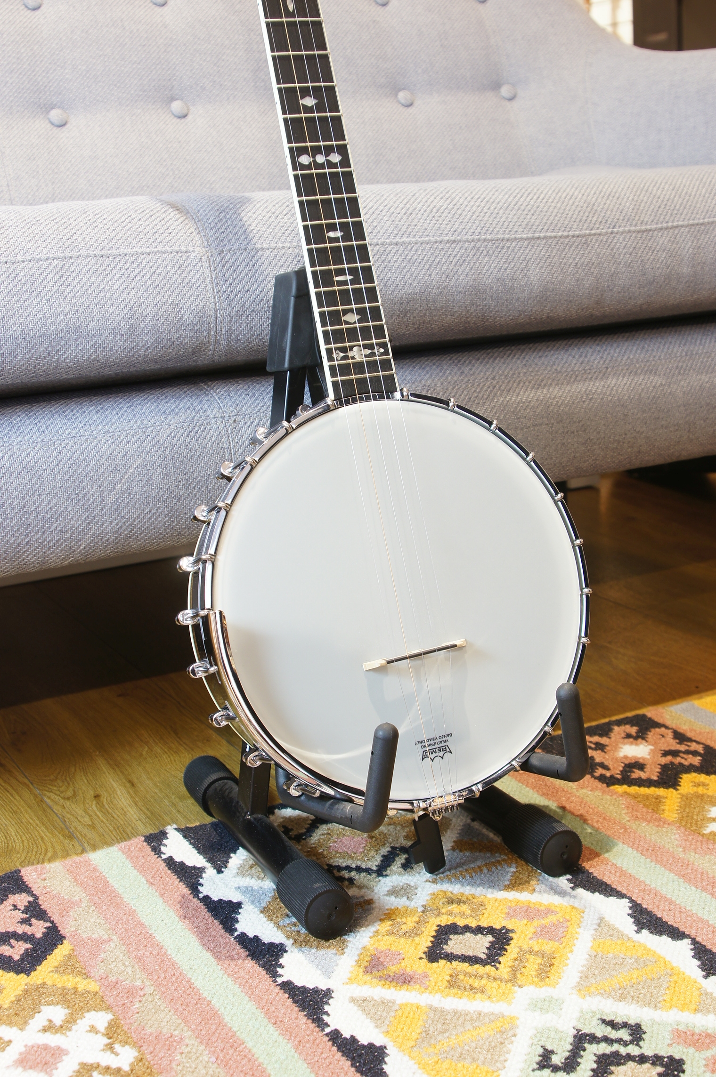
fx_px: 1346
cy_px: 538
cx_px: 358
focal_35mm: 45
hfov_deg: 29.8
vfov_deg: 43.6
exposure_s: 1/3
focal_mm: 30
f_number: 7.1
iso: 100
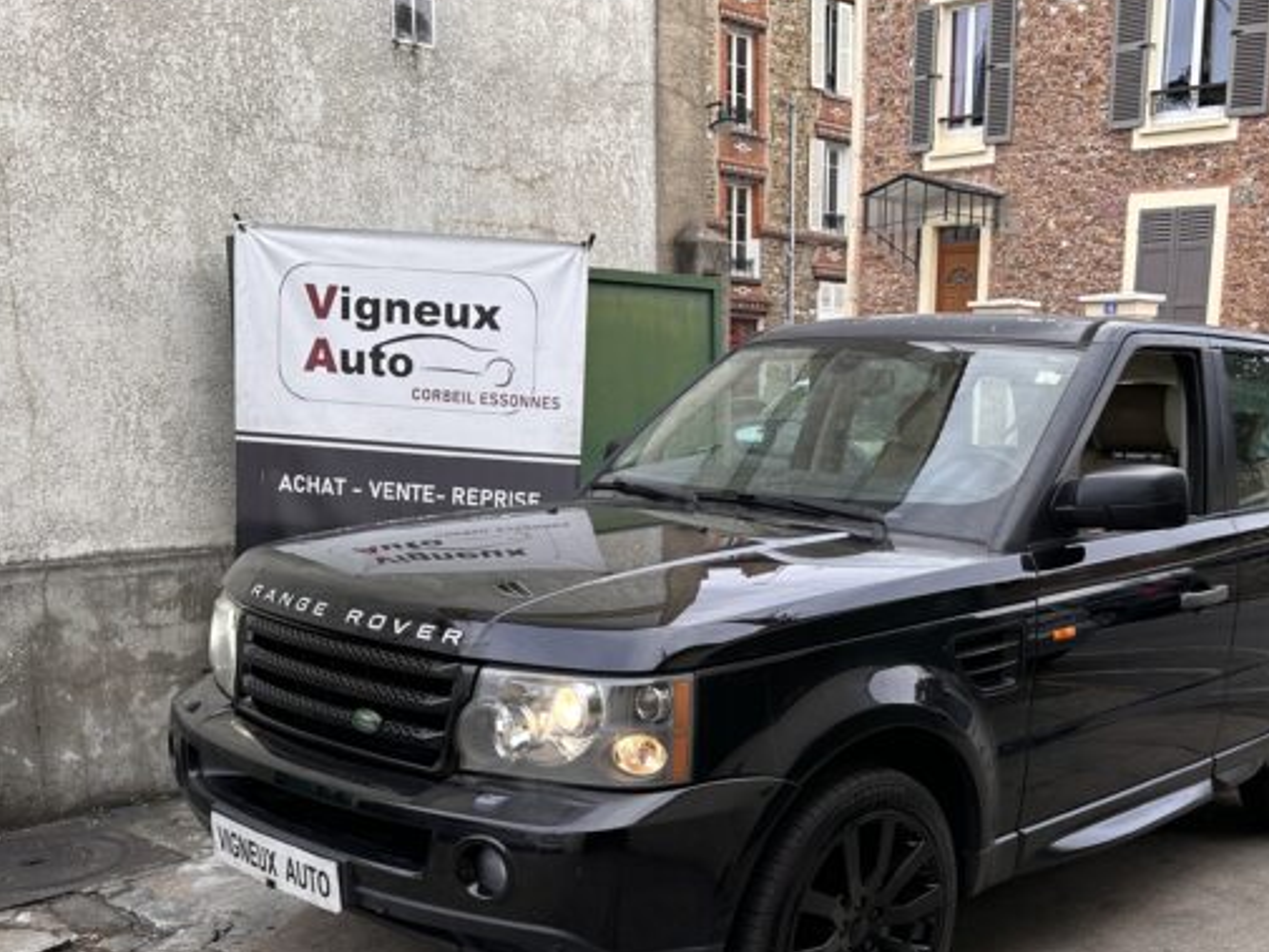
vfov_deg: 37.1
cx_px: 794
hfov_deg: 48.5
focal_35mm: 38
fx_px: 1393
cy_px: 676
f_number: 1.78
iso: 64
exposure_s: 1/208
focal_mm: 6.86
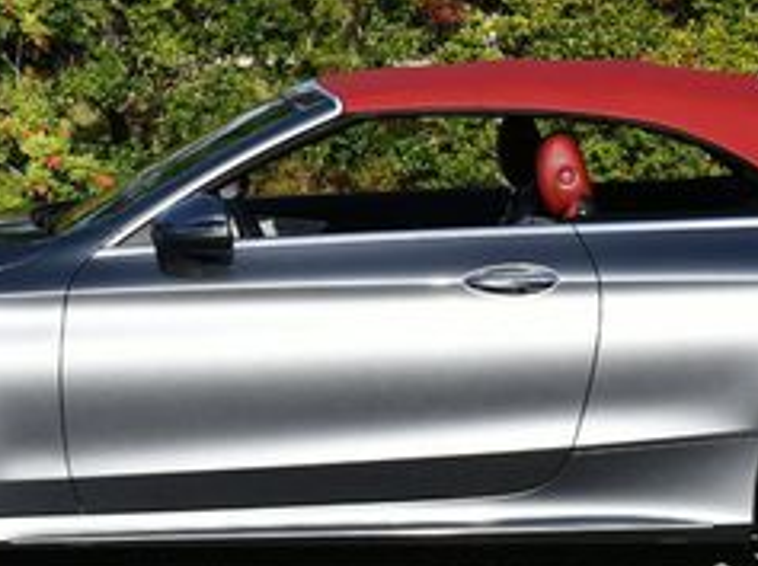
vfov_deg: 9.8
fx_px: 3301
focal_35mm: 151
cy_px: 86
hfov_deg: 13.1
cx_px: 381
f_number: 9
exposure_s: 1/320
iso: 100
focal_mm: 29
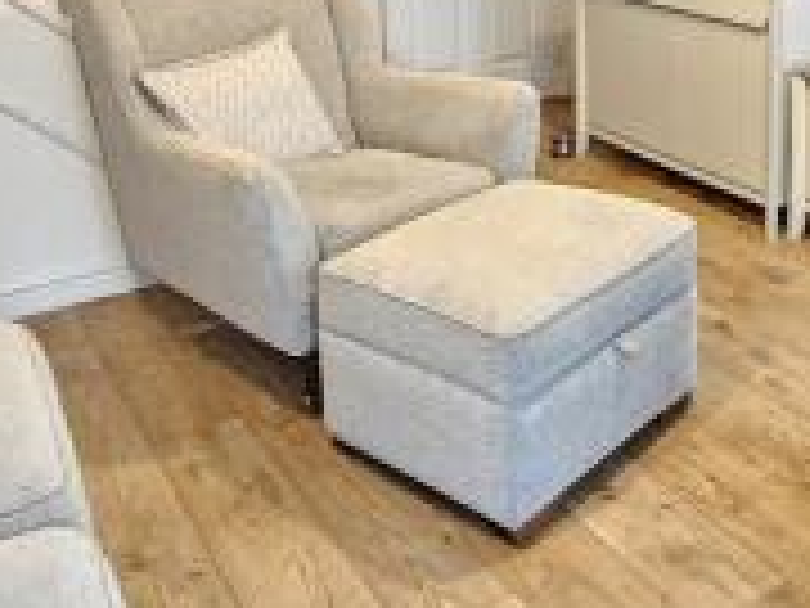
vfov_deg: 31.5
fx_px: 983
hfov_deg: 43.8
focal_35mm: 42
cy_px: -16
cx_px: 569
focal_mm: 2.2
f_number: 2.2
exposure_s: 1/33
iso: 400
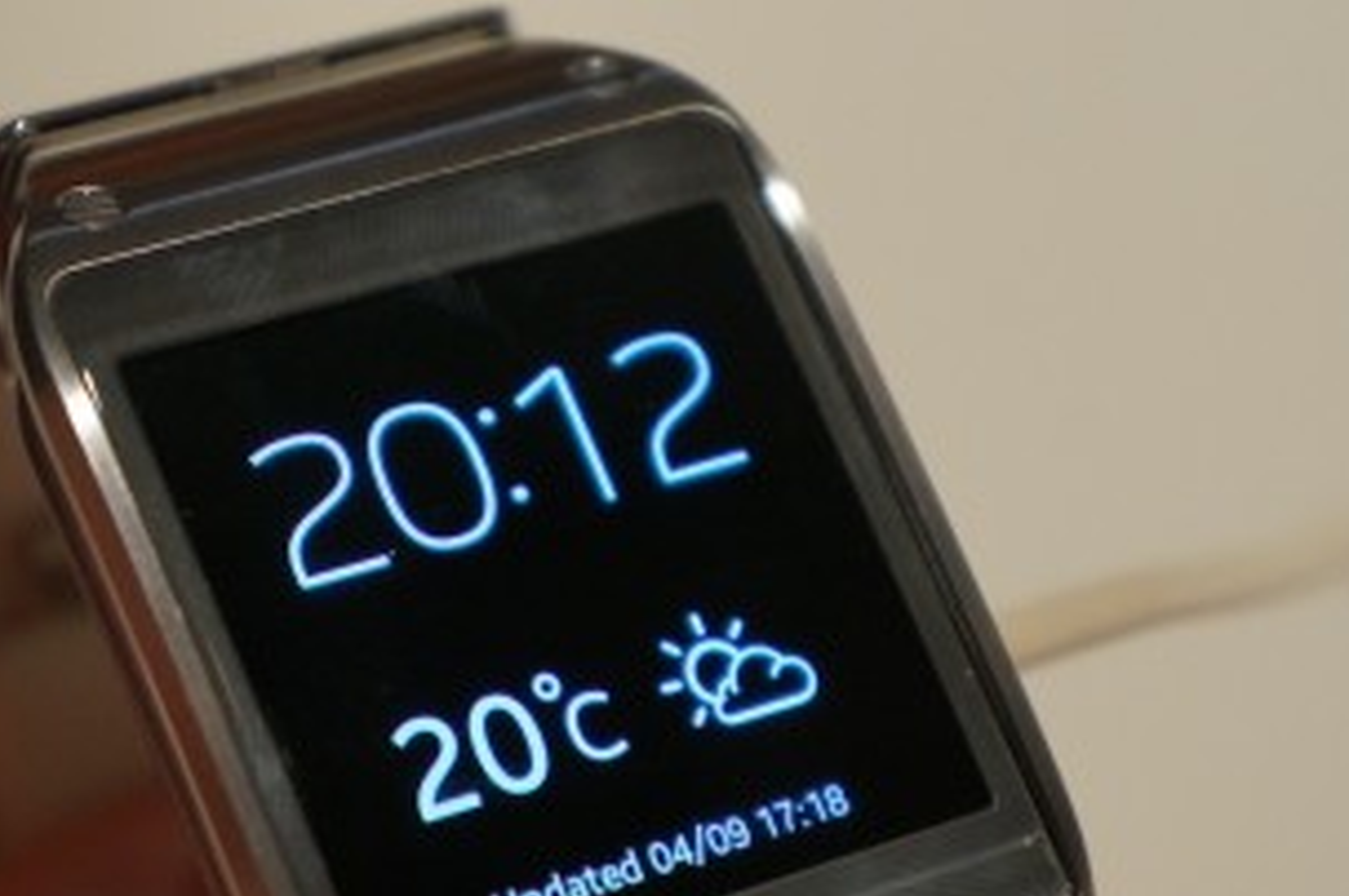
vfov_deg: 11.8
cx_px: 444
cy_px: 672
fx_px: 4333
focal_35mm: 116
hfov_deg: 17.6
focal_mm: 51
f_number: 5
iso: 1600
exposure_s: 1/160
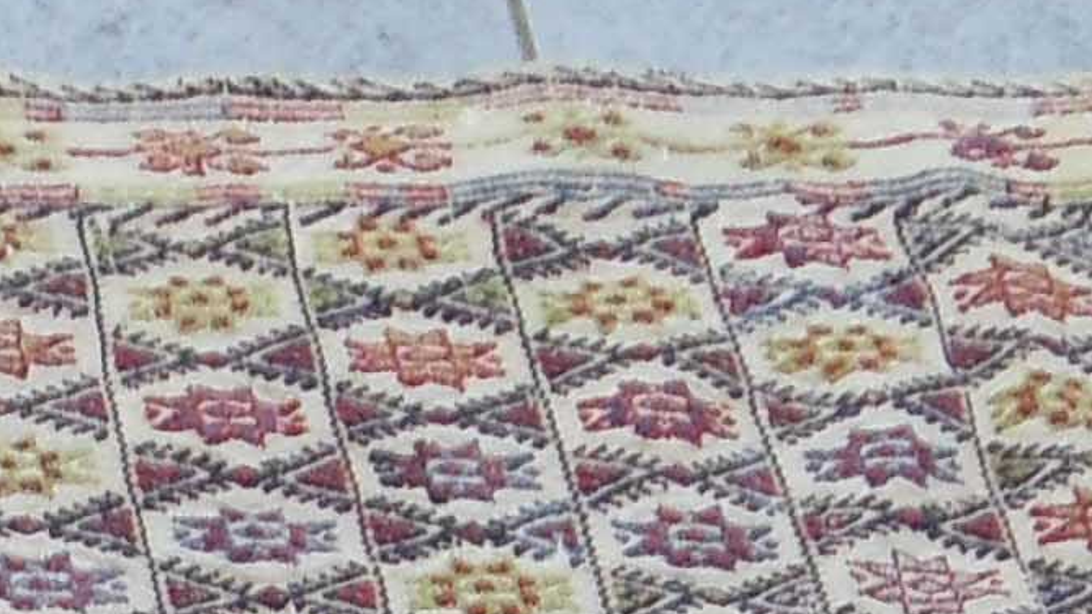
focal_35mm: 218
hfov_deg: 9.8
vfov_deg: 5.0
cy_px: 2410
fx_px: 6313
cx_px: -160
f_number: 3.3
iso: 80
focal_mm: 5.2
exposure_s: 1/160
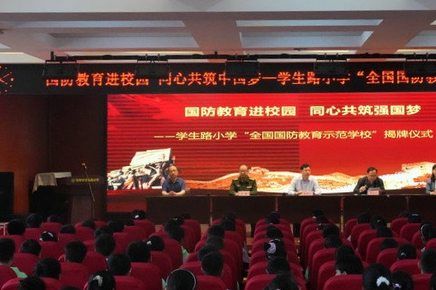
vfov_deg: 16.0
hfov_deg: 23.9
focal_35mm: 85
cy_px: 88
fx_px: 1029
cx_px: 272
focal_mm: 42
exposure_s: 1/250
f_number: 9
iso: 12800
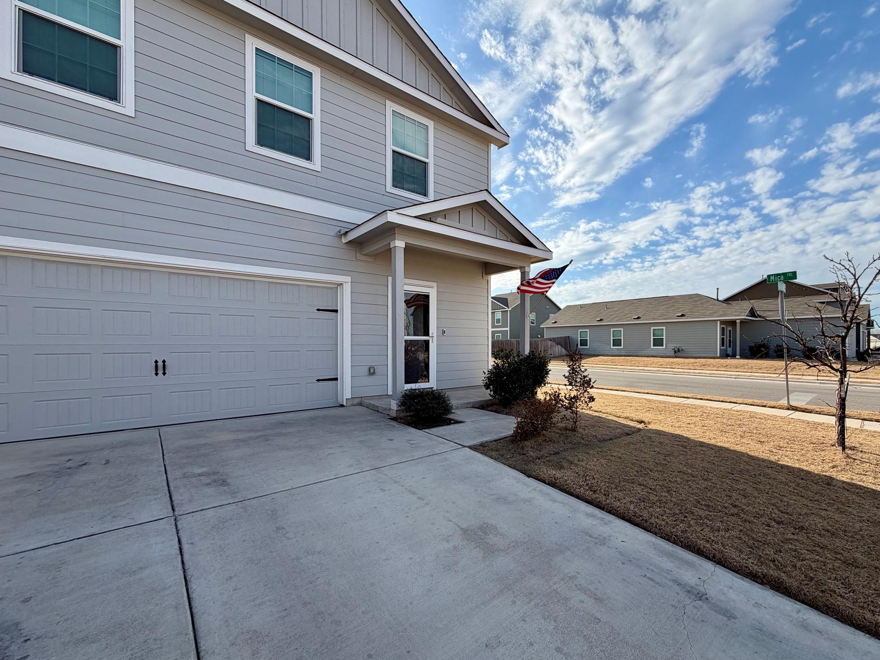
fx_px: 381
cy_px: 347
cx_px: 466
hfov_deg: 98.0
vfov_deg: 81.7
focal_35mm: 15
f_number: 2.2
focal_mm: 2.22
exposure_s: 1/770
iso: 25
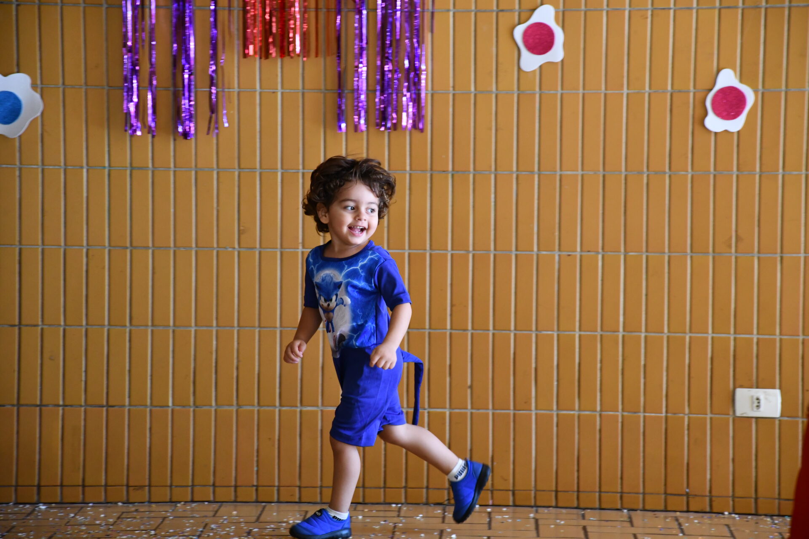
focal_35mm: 150
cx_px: 404
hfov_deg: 13.7
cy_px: 270
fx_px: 3371
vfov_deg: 9.1
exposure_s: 1/250
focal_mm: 100
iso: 1600
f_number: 5.6
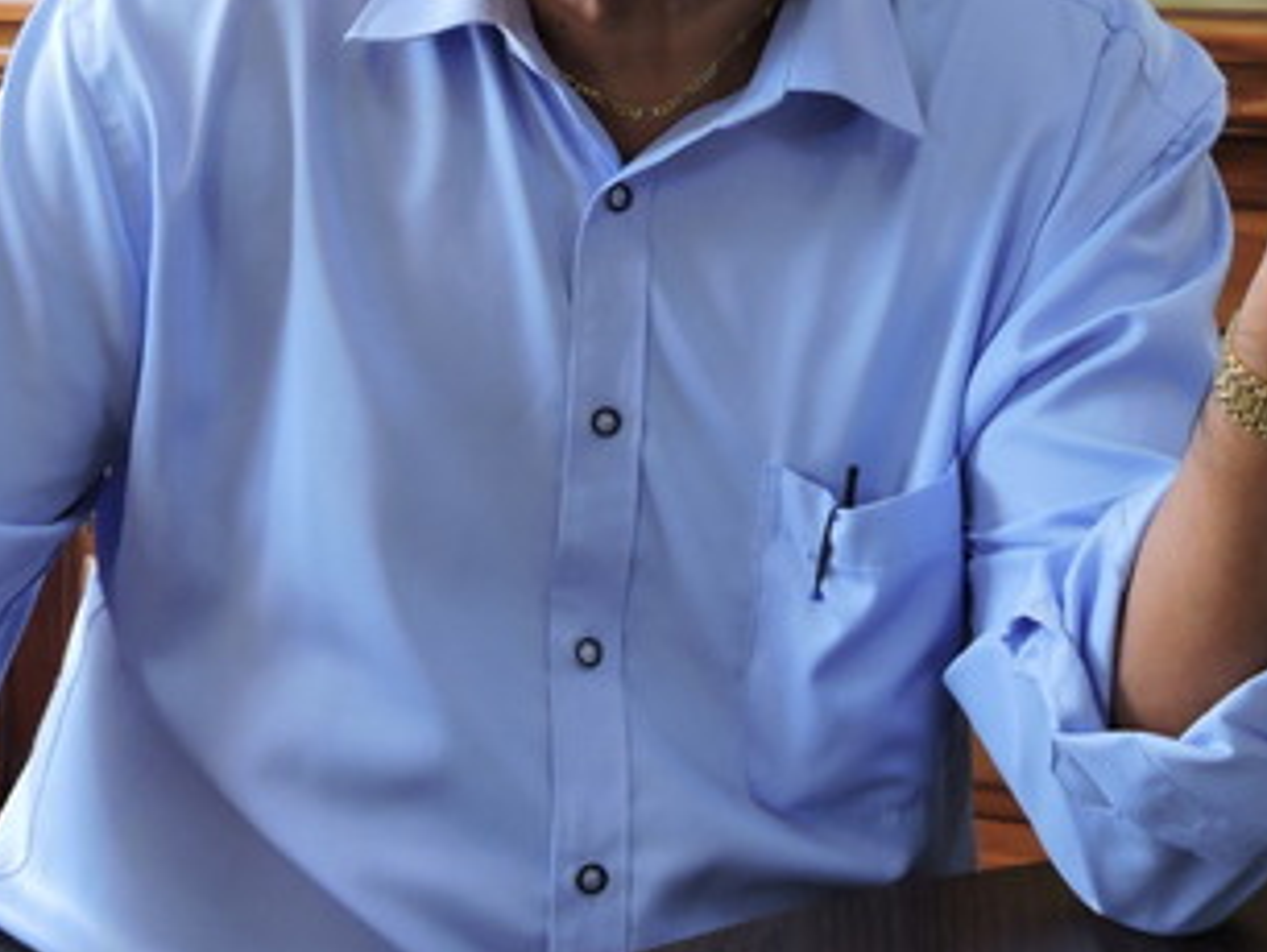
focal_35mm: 69
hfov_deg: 28.1
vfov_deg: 21.0
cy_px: 161
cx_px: 683
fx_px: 2527
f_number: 3.6
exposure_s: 1/25
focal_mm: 5.9
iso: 400
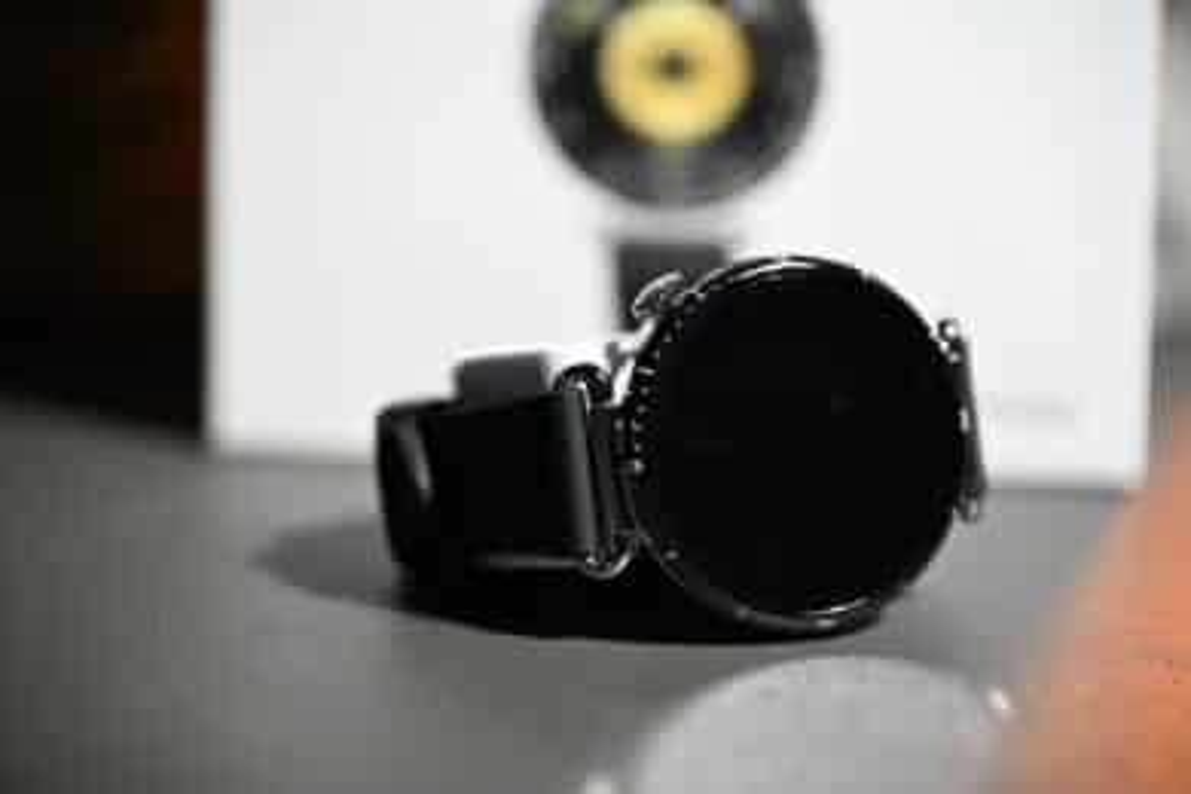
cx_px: 596
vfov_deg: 11.4
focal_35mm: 120
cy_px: 397
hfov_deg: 17.1
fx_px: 3970
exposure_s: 1/125
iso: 640
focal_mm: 120
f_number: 4
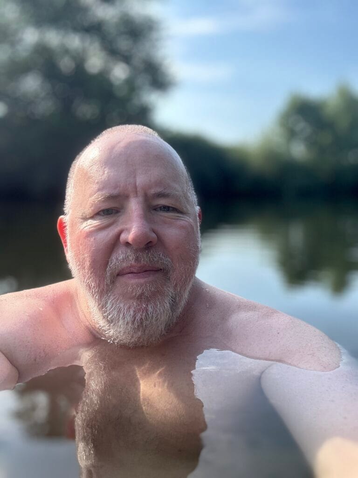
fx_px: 414
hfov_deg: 46.8
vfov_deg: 60.0
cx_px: 179
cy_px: 239
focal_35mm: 30
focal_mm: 2.69
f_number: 1.9
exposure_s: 1/450
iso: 25
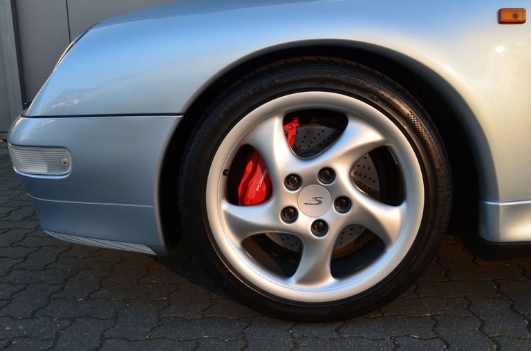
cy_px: 176
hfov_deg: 49.7
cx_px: 266
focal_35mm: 39
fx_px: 574
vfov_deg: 34.0
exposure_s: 1/60
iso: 280
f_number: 10
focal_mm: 26
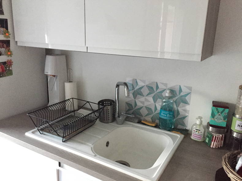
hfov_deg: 61.7
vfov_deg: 48.2
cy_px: 90
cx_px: 121
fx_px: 203
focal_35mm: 29
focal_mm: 4.15
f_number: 2.2
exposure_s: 1/17
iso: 320
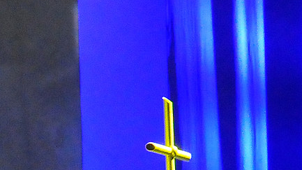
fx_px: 5922
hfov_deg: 2.9
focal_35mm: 740
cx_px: 0
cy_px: 301
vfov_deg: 1.6
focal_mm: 85
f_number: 5.6
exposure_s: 1/40
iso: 3200
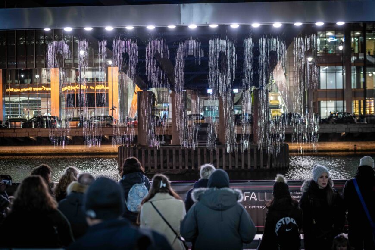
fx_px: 729
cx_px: 188
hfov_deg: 28.8
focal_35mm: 70
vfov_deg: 19.5
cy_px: 125
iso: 1000
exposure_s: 1/30
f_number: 9
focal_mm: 70
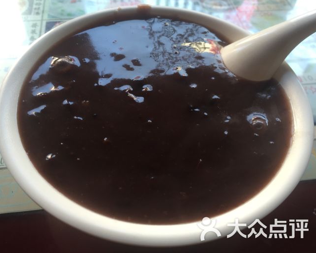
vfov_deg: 47.1
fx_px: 290
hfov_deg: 57.1
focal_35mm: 31
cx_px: 148
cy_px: 125
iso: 40
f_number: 2.2
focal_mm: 4.15
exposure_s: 1/50
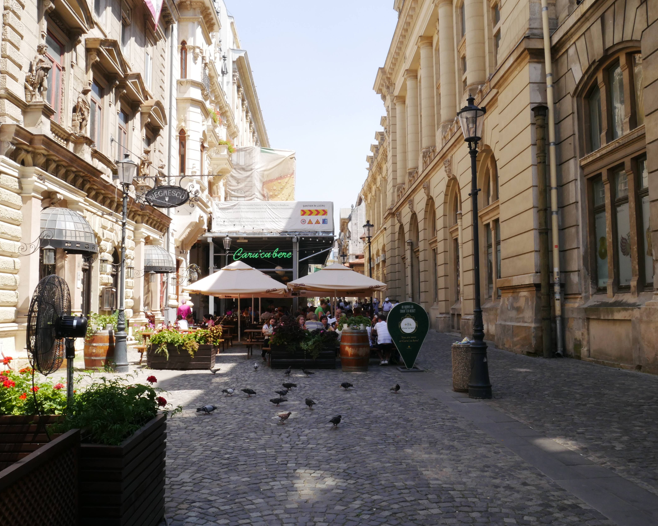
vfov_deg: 48.5
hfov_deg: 58.8
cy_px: 260
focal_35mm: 30
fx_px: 584
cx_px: 319
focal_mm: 14
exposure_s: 1/60
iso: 400
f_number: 20
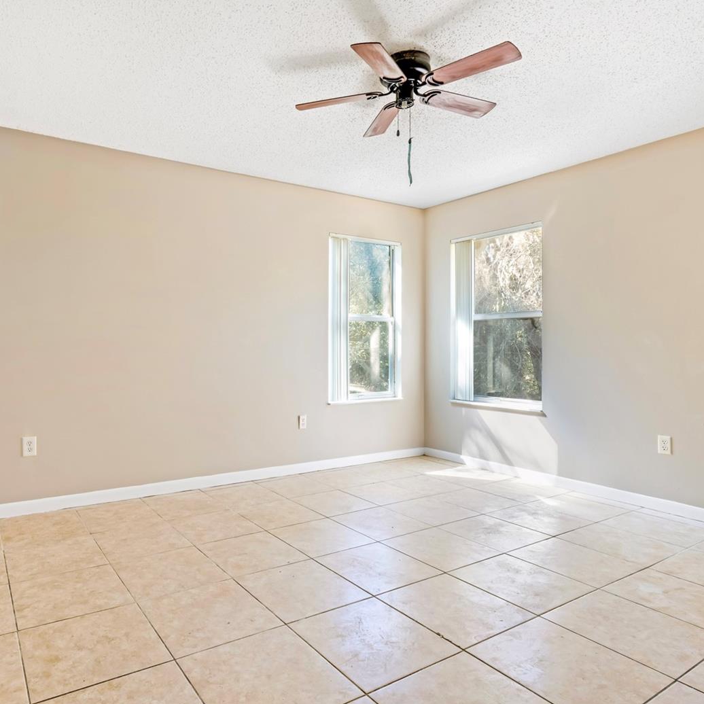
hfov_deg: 69.0
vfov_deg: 70.5
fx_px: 498
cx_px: 250
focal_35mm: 22
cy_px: 350
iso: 250
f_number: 9
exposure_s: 1/125
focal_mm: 11
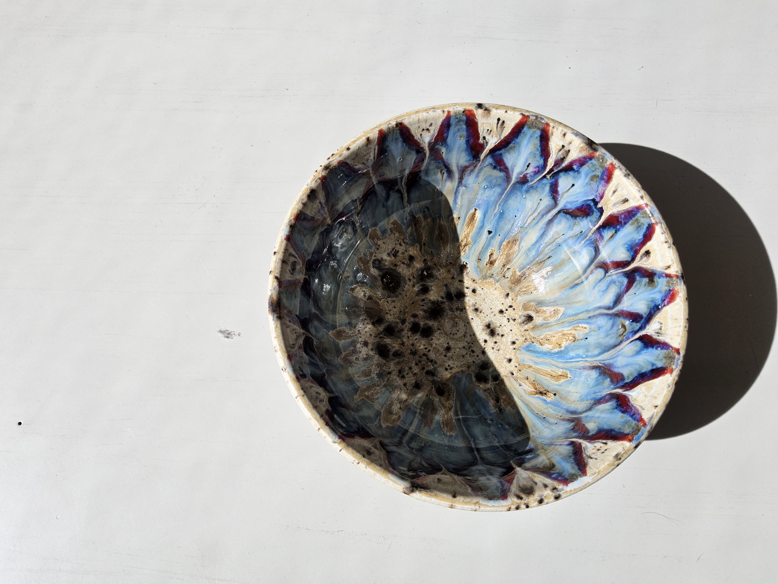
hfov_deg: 73.9
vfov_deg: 58.9
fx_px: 517
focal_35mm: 23
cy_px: 292
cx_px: 389
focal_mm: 3.08
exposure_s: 1/224
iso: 32
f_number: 2
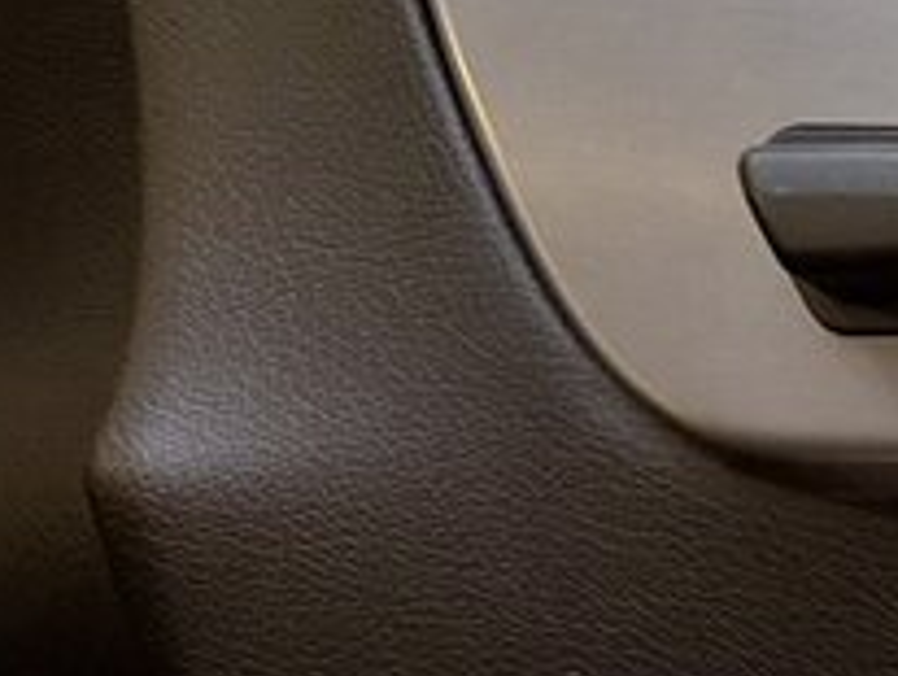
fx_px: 2415
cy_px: 1077
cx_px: 1718
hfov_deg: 16.7
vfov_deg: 14.6
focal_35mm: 93
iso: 1600
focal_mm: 6.76
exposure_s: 1/23
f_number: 1.78
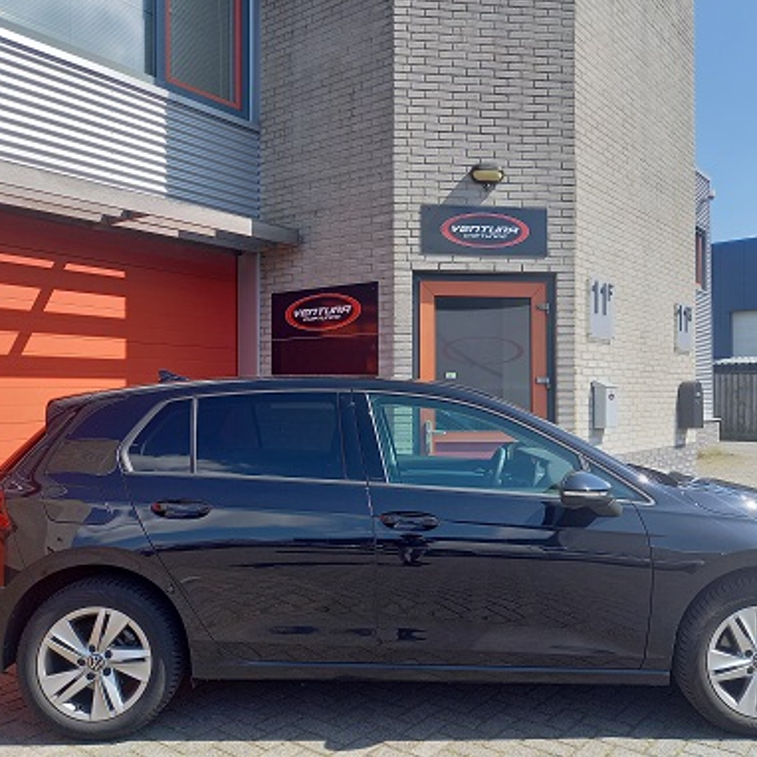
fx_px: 742
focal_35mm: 30
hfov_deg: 53.9
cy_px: 374
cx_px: 423
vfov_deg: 54.0
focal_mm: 4.65
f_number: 1.8
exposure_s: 1/444
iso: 50
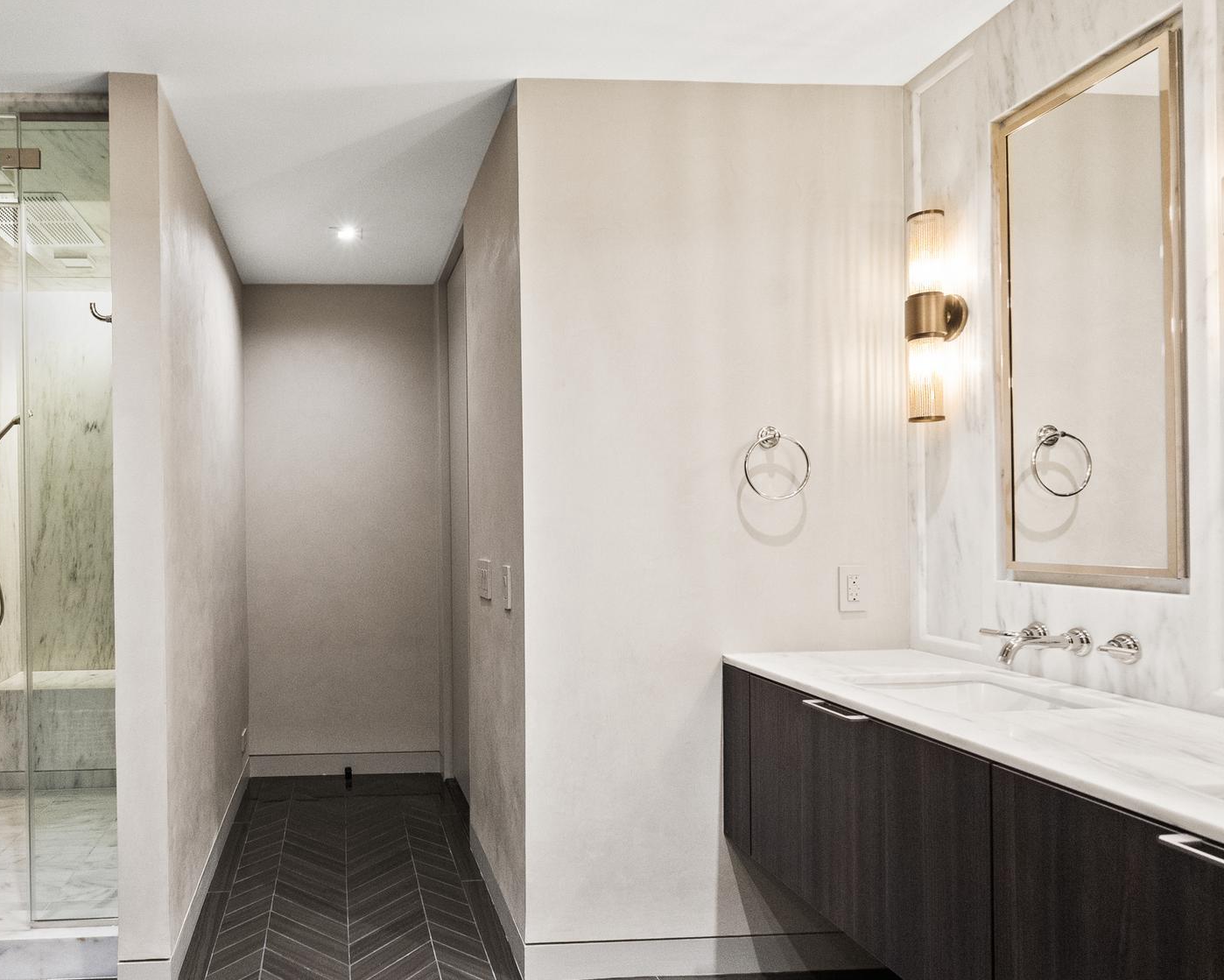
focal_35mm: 22
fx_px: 797
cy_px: 528
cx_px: 383
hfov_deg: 72.2
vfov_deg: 63.1
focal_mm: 16
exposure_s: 1/25
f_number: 5.6
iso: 3200
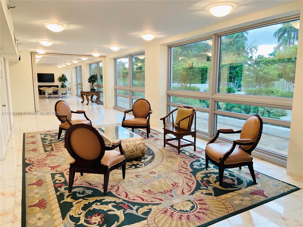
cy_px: 114
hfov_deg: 67.3
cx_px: 152
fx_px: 228
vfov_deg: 53.1
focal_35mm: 26
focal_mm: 4.25
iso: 80
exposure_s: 1/60
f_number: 1.8
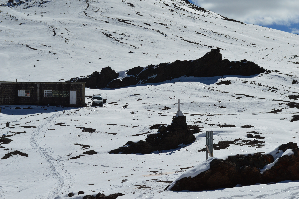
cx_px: 150
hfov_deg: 24.6
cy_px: 100
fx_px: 685
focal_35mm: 82
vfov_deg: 16.5
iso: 100
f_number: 11
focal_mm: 55
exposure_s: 1/500
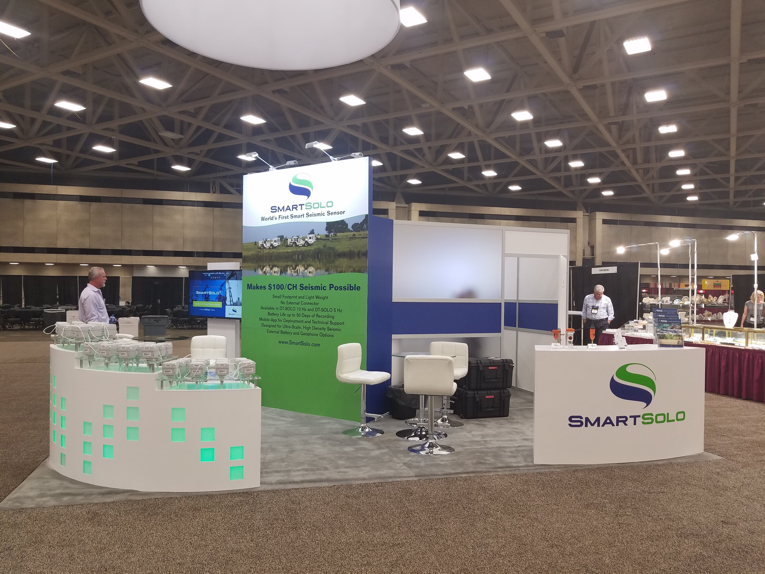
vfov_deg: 53.1
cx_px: 382
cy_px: 287
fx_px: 575
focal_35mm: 26
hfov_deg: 67.3
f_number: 1.7
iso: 80
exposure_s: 1/60
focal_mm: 4.2
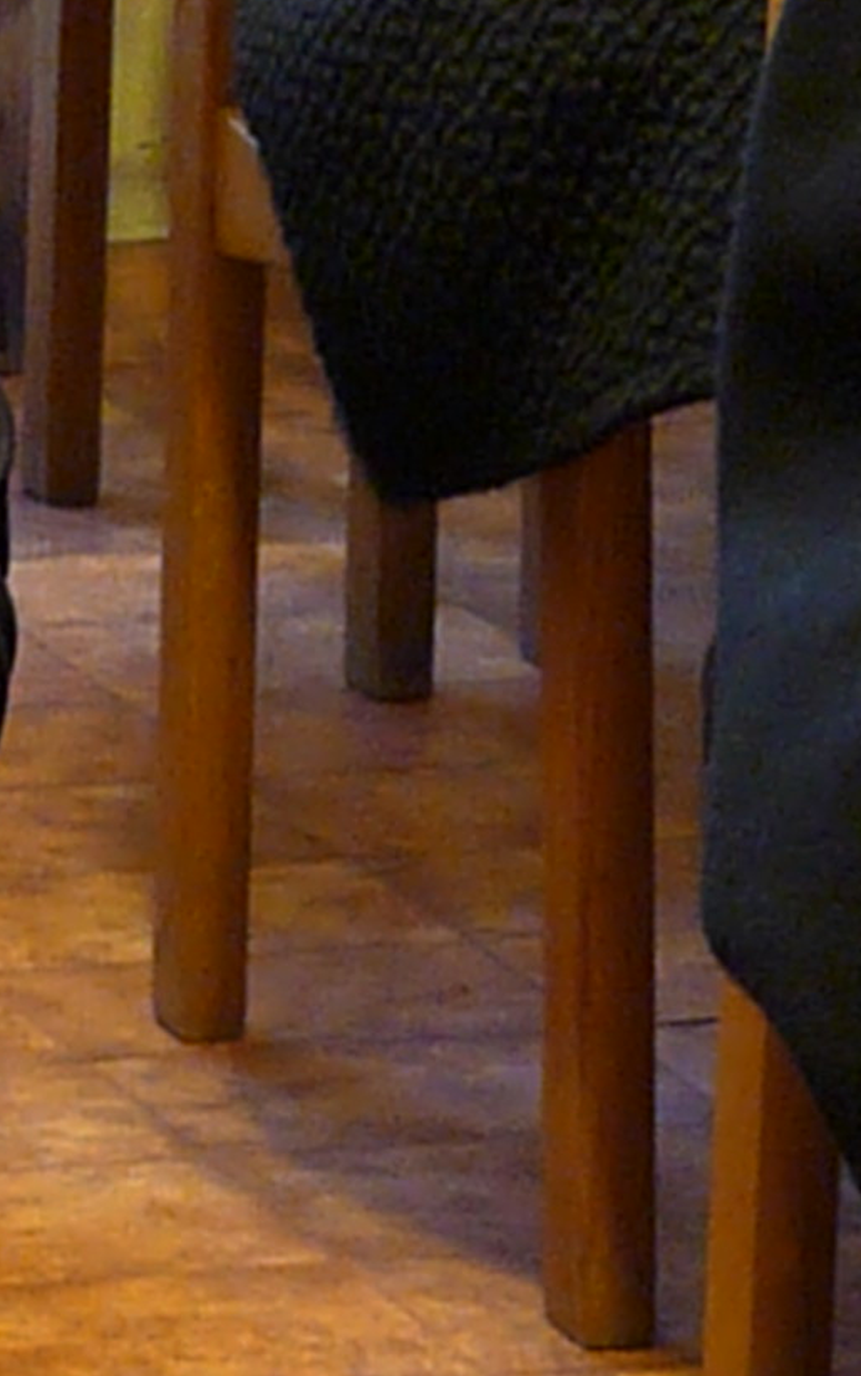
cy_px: 243
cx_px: -824
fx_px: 10809
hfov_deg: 4.5
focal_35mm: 288
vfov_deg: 7.3
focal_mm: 19.4
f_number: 3.6
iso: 1600
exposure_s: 1/20
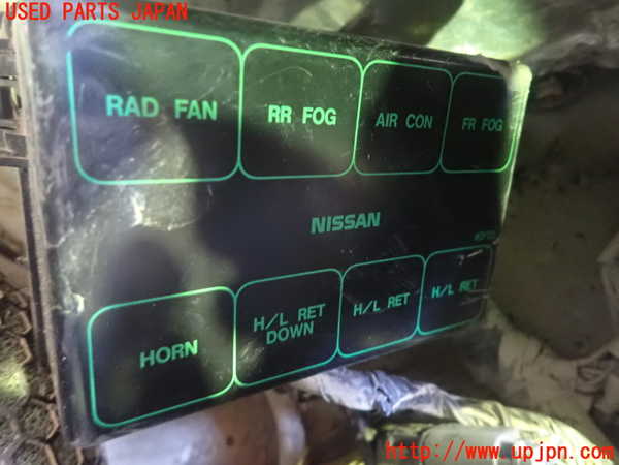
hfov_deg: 69.4
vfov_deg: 54.9
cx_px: 310
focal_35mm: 25
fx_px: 447
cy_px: 232
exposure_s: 1/6
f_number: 2
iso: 1600
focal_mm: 4.5
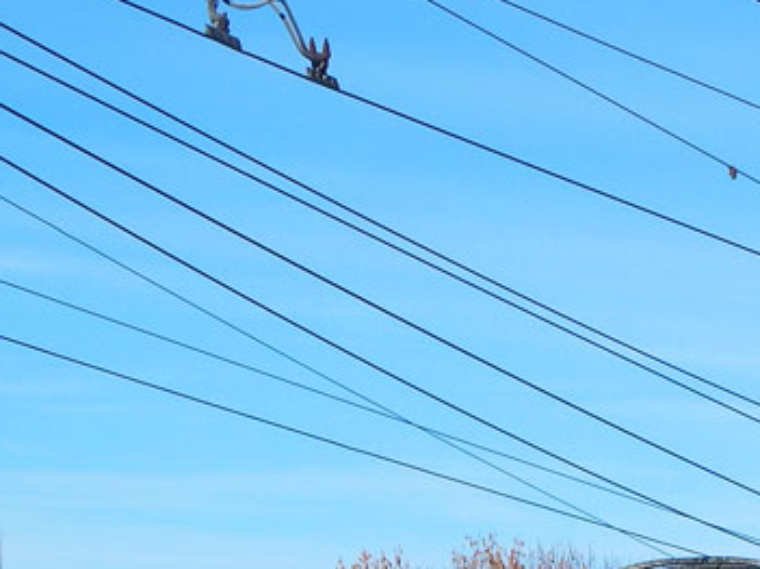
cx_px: 836
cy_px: 785
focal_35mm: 194
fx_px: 4258
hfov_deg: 10.1
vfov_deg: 7.5
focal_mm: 21.77
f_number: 8
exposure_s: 1/500
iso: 125
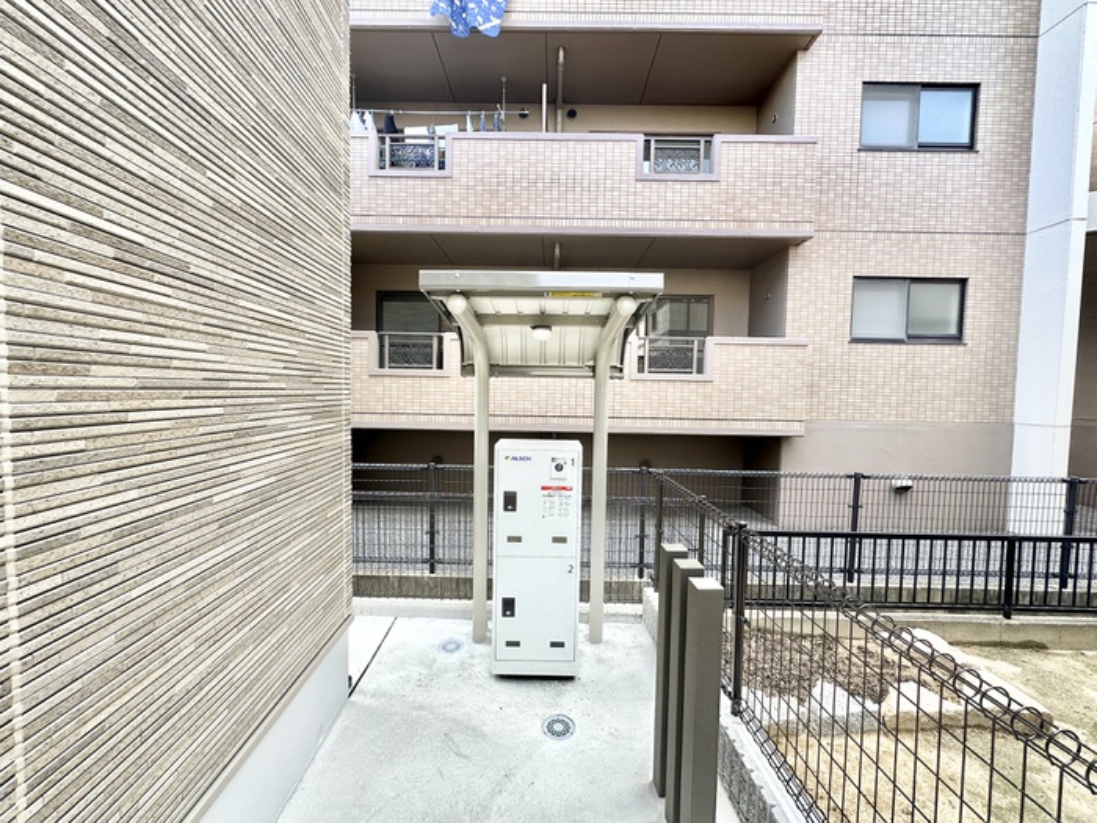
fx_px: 444
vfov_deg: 85.7
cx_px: 548
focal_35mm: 14
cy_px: 412
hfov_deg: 102.1
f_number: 2.2
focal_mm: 2.22
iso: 40
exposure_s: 1/194
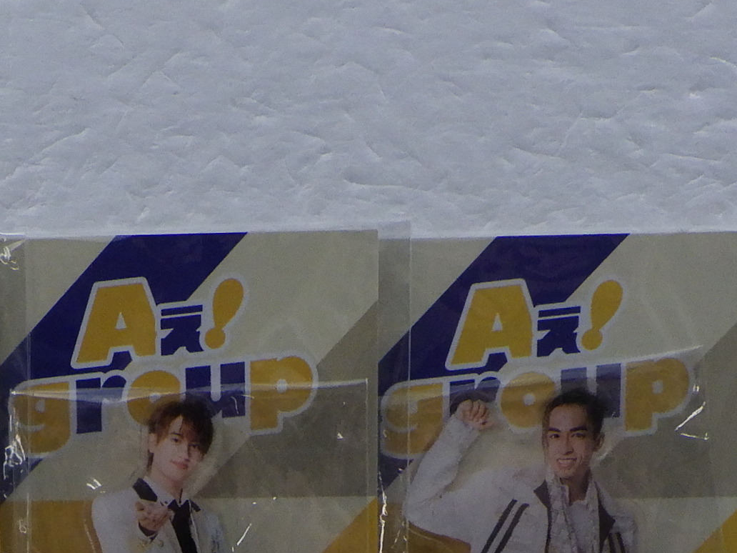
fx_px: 2108
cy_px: 962
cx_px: 194
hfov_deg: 19.7
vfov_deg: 13.5
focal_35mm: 99
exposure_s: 1/100
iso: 250
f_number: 3.5
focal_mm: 5
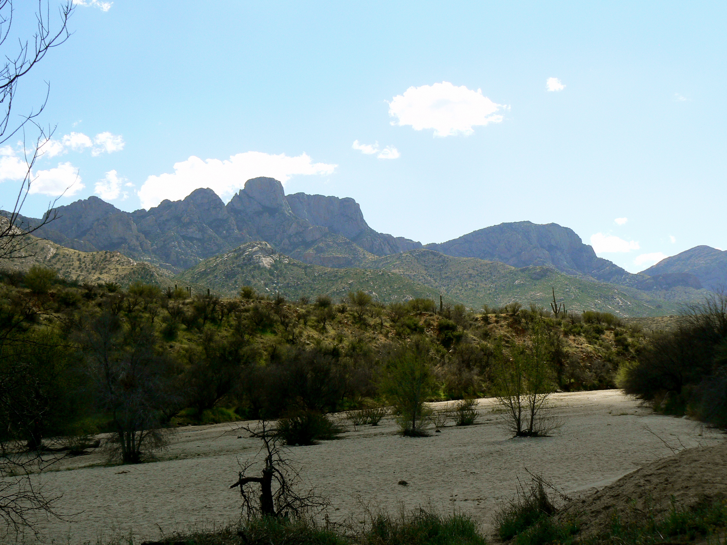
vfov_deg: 30.9
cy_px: 272
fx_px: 987
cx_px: 364
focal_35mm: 47
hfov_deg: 40.4
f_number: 6.3
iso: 80
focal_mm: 7.9
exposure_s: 1/400
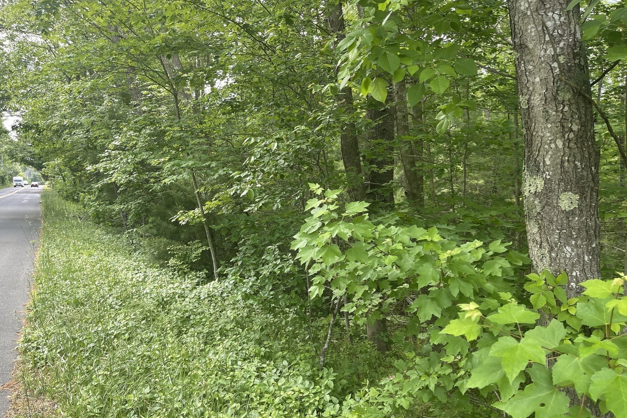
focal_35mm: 28
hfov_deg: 65.5
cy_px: 213
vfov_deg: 46.4
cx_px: 307
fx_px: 488
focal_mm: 5.1
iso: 32
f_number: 1.6
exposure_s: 1/151
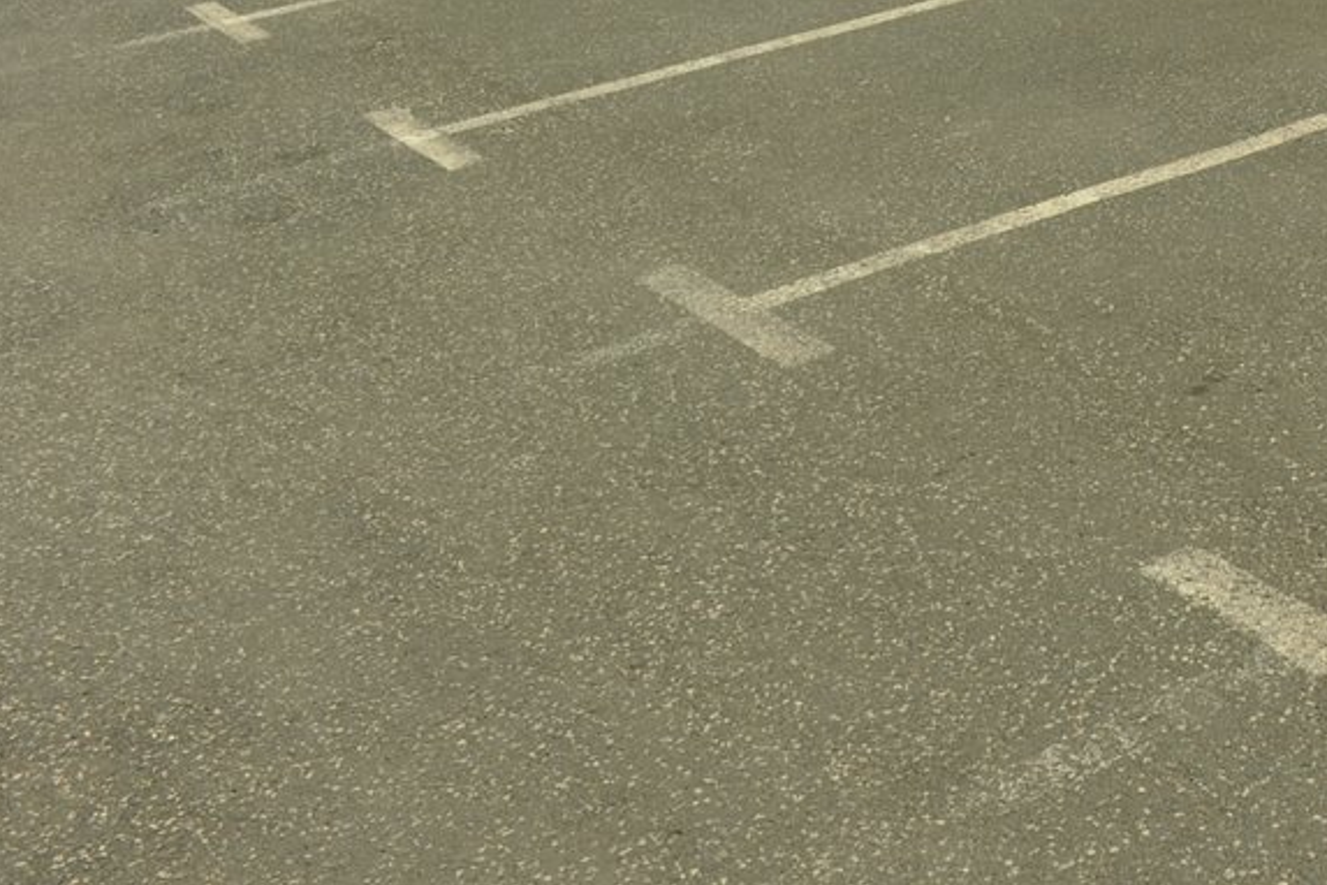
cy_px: -140
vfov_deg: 19.3
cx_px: 1762
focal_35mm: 67
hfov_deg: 25.5
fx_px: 2470
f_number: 7.1
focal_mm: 24
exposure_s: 1/400
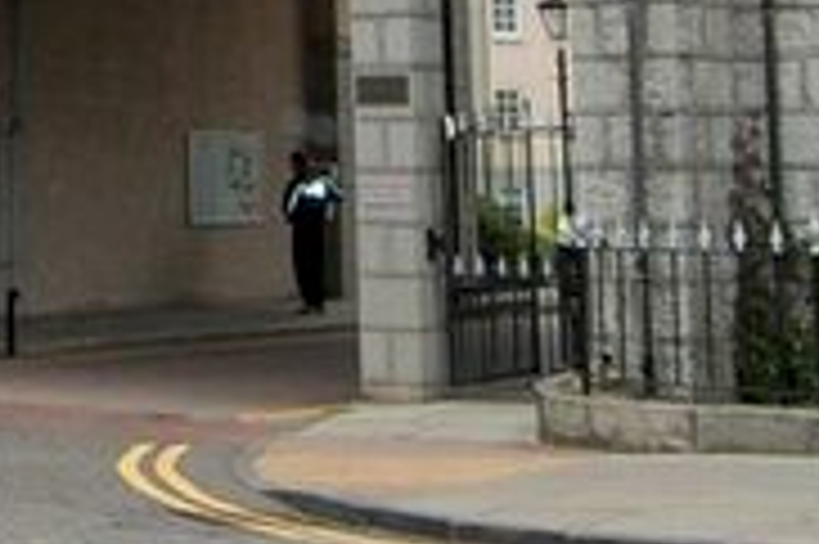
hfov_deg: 18.6
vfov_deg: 12.1
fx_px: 2364
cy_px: -418
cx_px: -176
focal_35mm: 104
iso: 400
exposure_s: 1/500
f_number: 5
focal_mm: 18
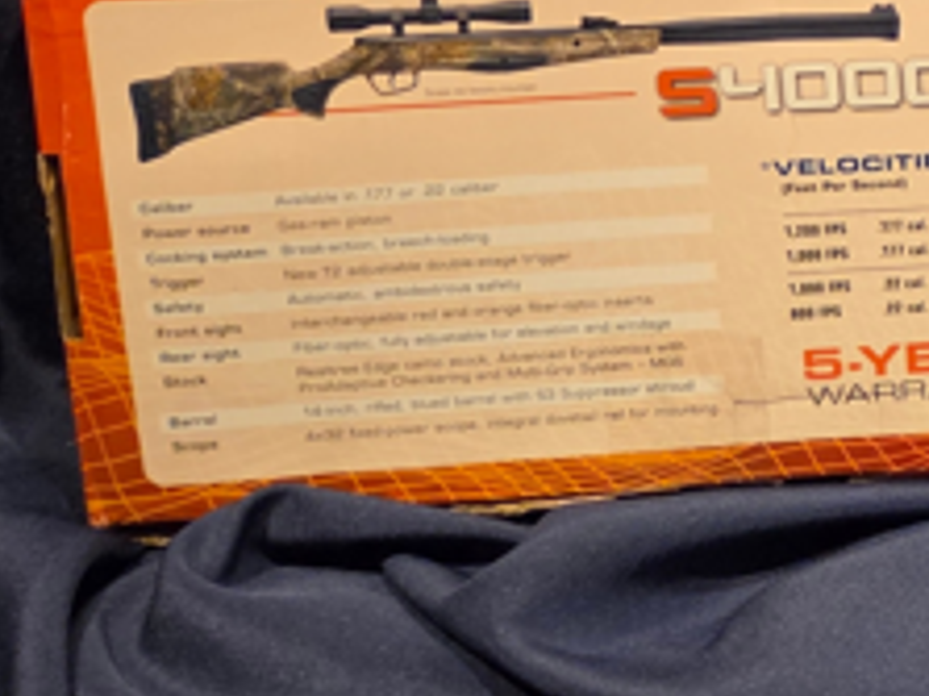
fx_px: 2495
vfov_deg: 15.1
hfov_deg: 16.8
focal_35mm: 93
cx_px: 1754
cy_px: -215
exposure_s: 1/60
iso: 1600
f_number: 1.8
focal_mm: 5.4
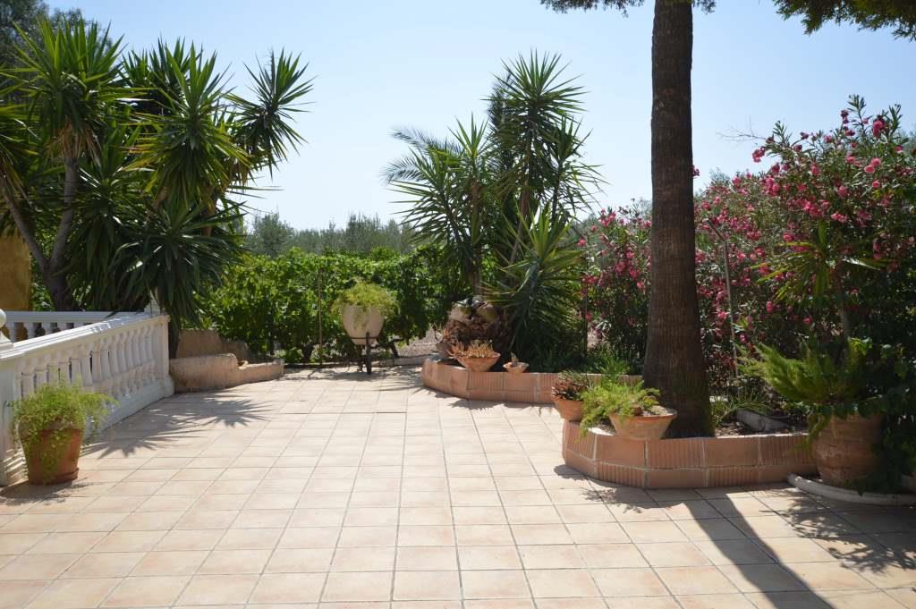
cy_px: 304
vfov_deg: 43.5
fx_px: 763
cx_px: 458
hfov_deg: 62.0
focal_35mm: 30
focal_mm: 20
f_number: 7.1
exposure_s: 1/200
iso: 100
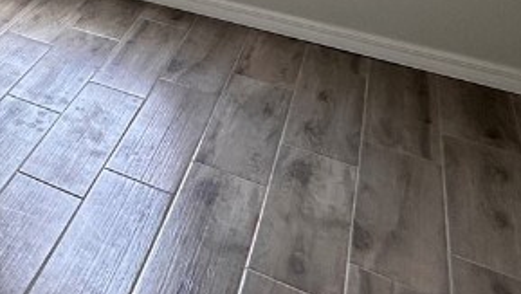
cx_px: -130
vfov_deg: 17.7
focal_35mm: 54
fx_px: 746
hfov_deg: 31.2
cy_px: -243
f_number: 2.2
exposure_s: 1/99
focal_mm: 2.22
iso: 100
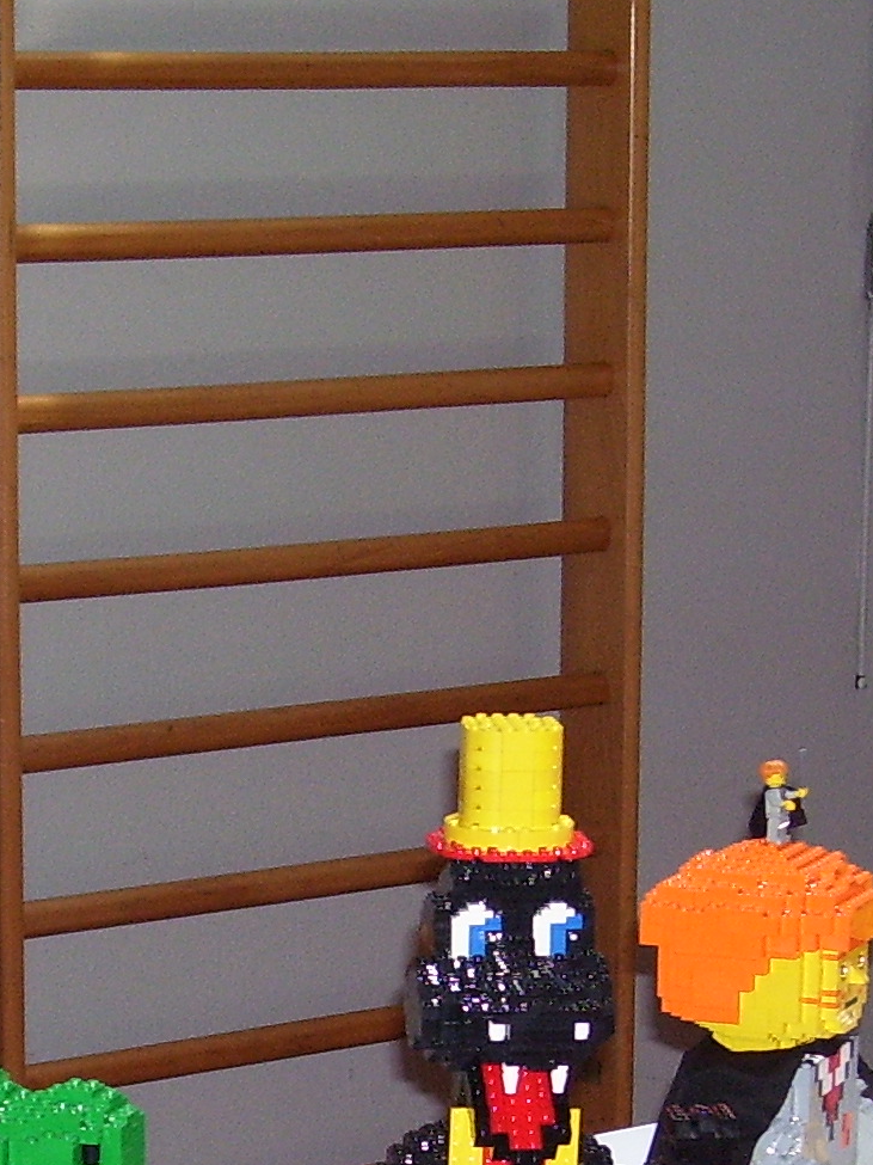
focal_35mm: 140
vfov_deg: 13.9
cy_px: 1108
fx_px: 4709
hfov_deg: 10.6
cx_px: 269
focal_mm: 8.6
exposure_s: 1/60
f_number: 3.4
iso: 125
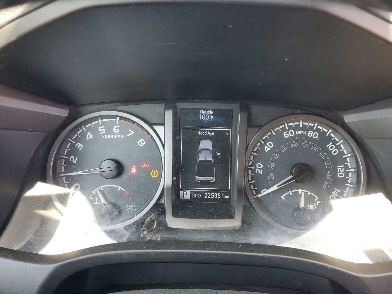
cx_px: 196
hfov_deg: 67.3
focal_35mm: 26
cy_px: 147
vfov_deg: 53.1
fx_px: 294
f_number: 1.5
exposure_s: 1/60.2
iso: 63
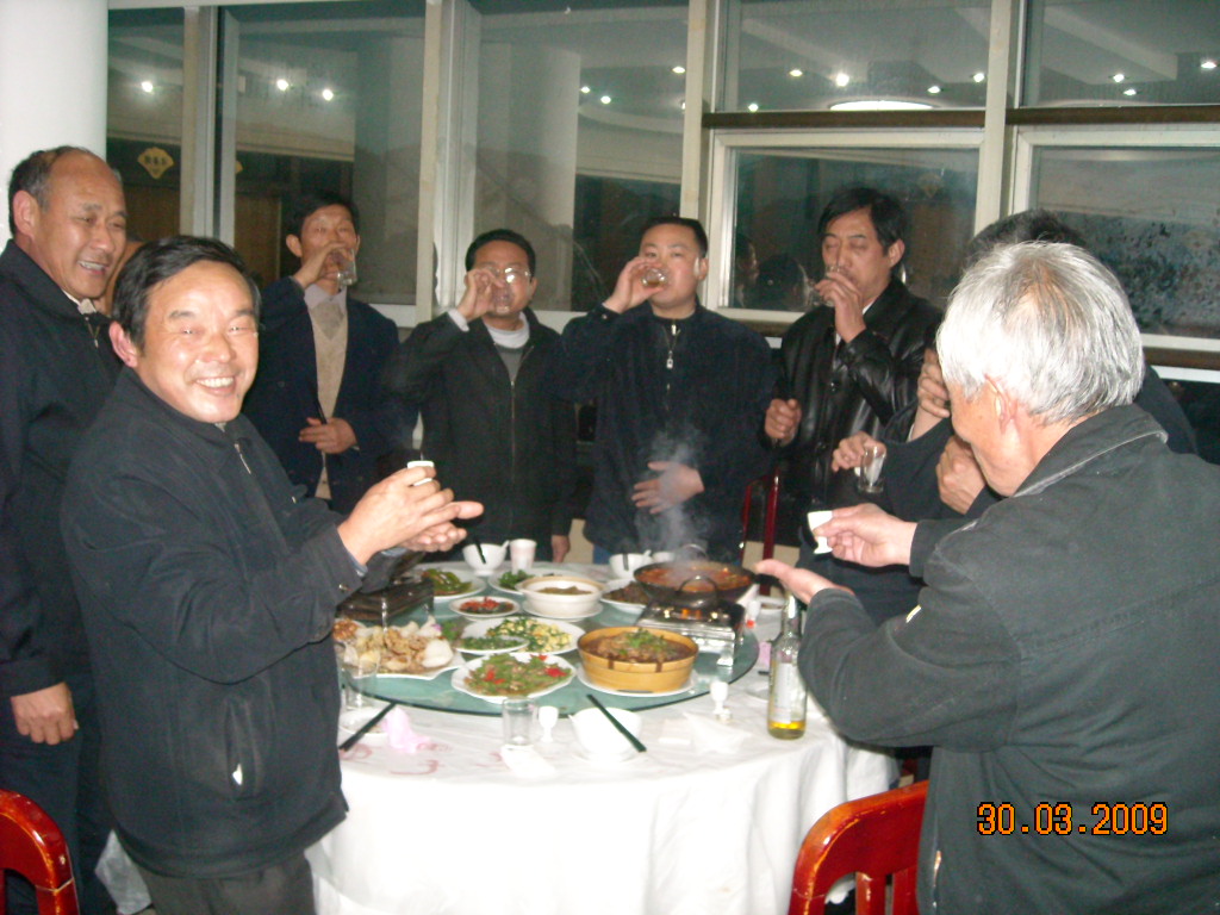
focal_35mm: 35
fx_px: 1234
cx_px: 610
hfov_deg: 52.6
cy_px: 458
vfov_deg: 40.7
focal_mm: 5.7
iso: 455
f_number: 2.8
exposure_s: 1/60
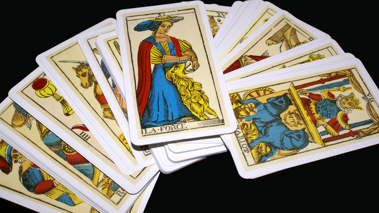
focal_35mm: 48
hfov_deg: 42.9
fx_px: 482
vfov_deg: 24.9
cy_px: 87
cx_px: 191
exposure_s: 1/60
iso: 400
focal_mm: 30
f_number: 5.6
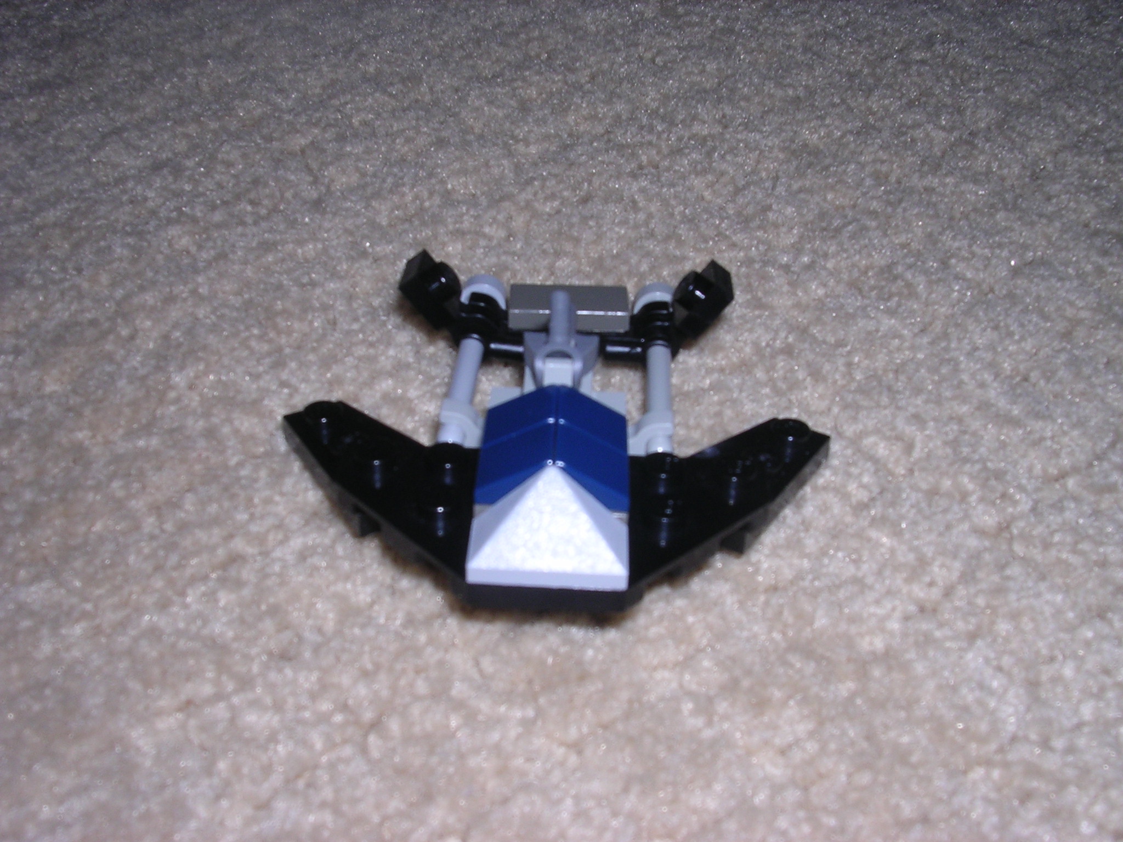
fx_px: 1233
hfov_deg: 49.0
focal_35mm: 38
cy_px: 421
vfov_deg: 37.7
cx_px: 562
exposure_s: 1/60.1
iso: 100
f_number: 5.6
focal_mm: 5.8
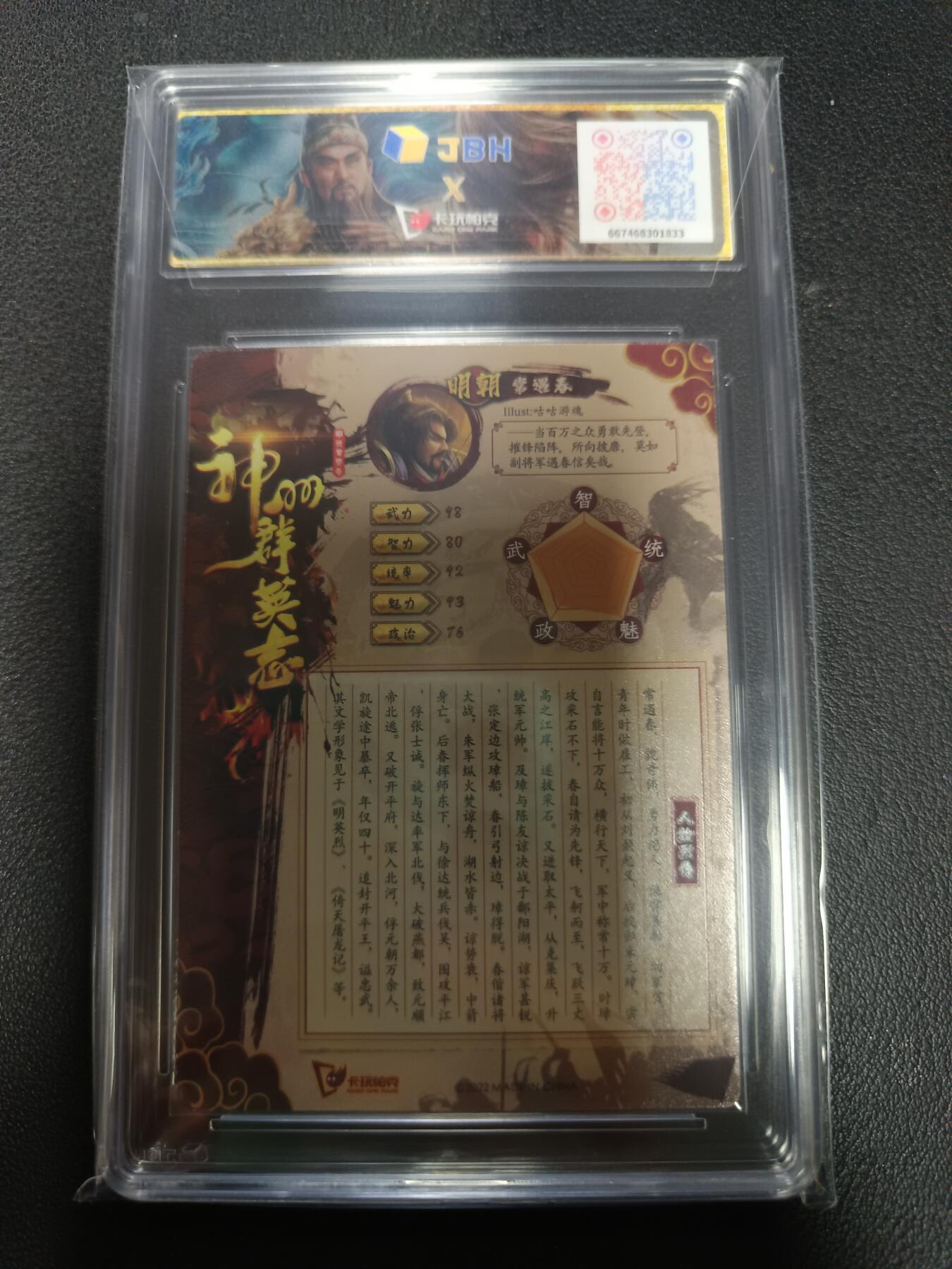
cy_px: 634
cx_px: 476
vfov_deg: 71.6
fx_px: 880
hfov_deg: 56.8
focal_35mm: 24
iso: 900
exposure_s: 1/33.3
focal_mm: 5.31
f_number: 1.7
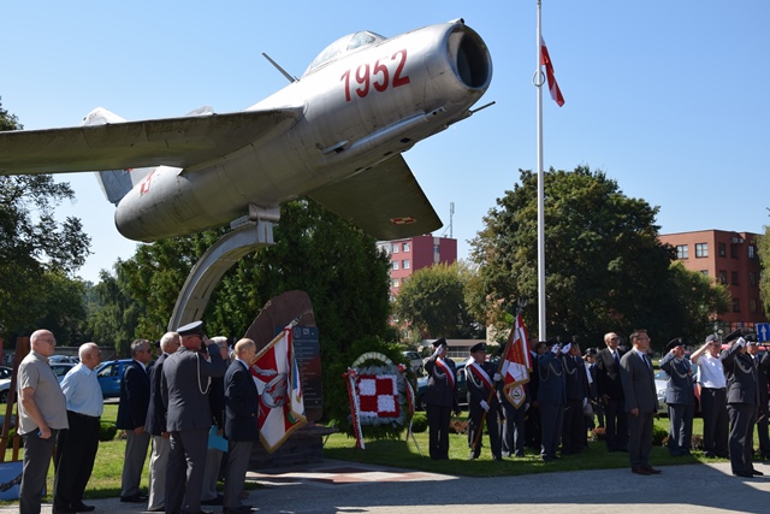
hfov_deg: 41.1
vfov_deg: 28.1
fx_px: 1027
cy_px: 257
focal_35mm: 48
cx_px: 385
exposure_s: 1/200
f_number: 9
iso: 100
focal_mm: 32
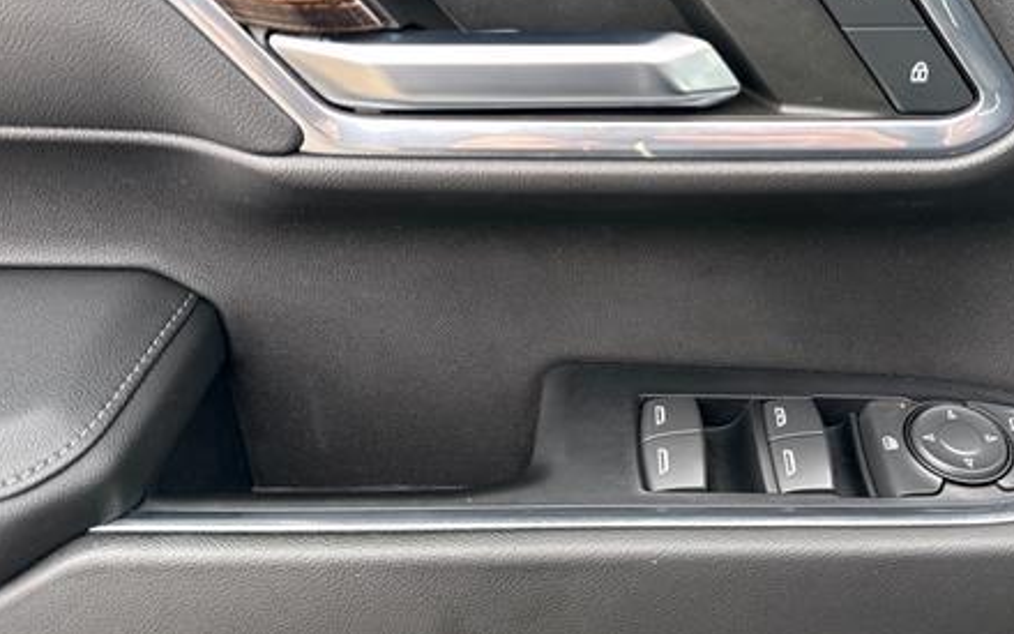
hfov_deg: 52.3
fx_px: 1022
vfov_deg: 34.0
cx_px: 620
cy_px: 189
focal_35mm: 37
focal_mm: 6.76
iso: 200
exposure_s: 1/181
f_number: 1.78
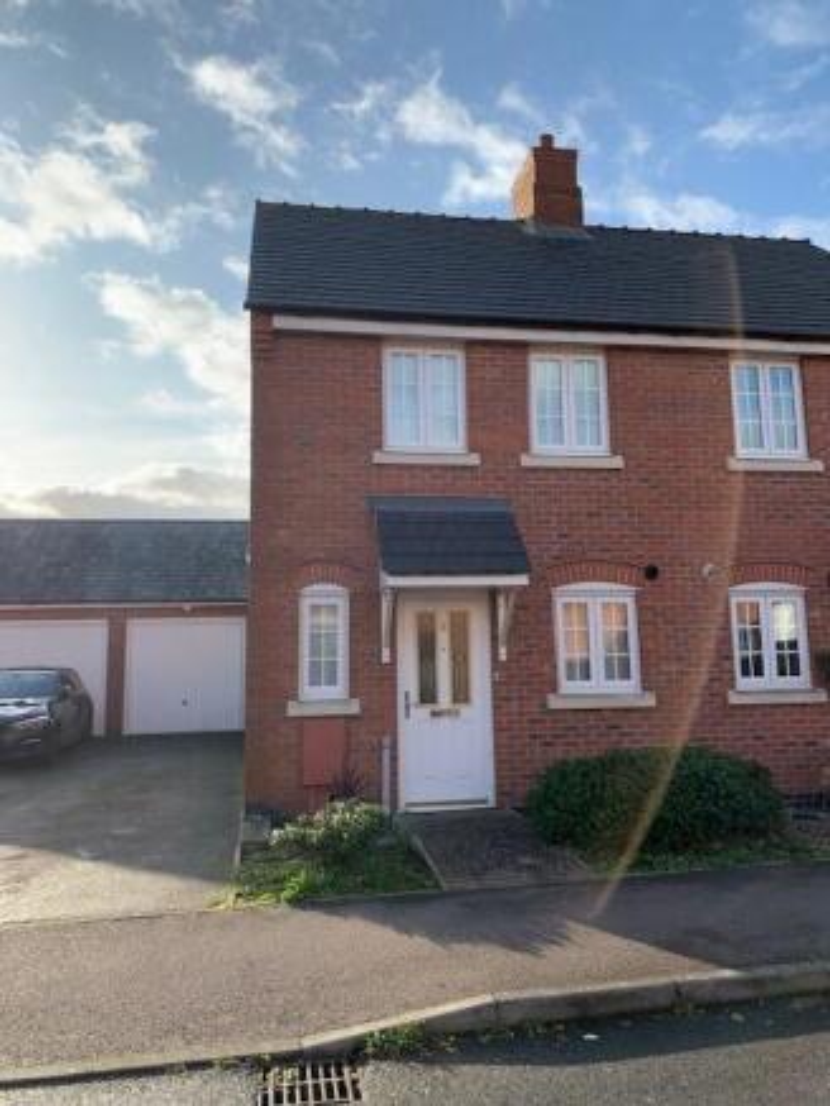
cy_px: 553
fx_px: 831
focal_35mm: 26
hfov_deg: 53.1
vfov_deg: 67.3
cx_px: 415
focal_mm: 4.25
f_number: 1.8
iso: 25
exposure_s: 1/1447
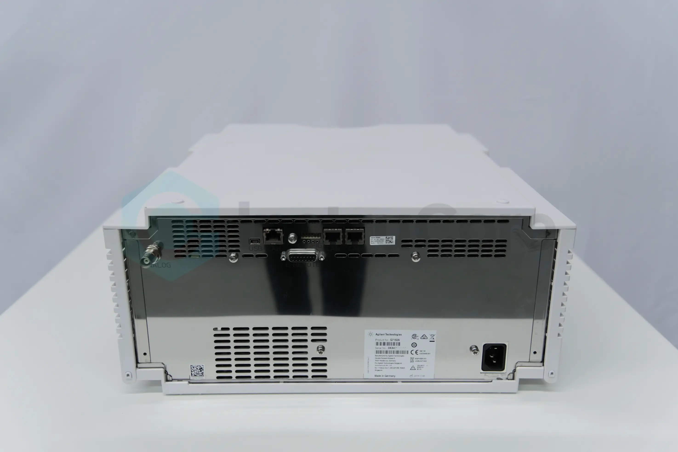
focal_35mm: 30
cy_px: 226
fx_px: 565
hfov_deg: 61.9
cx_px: 339
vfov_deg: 43.6
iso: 800
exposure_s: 1/125
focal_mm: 20
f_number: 2.8
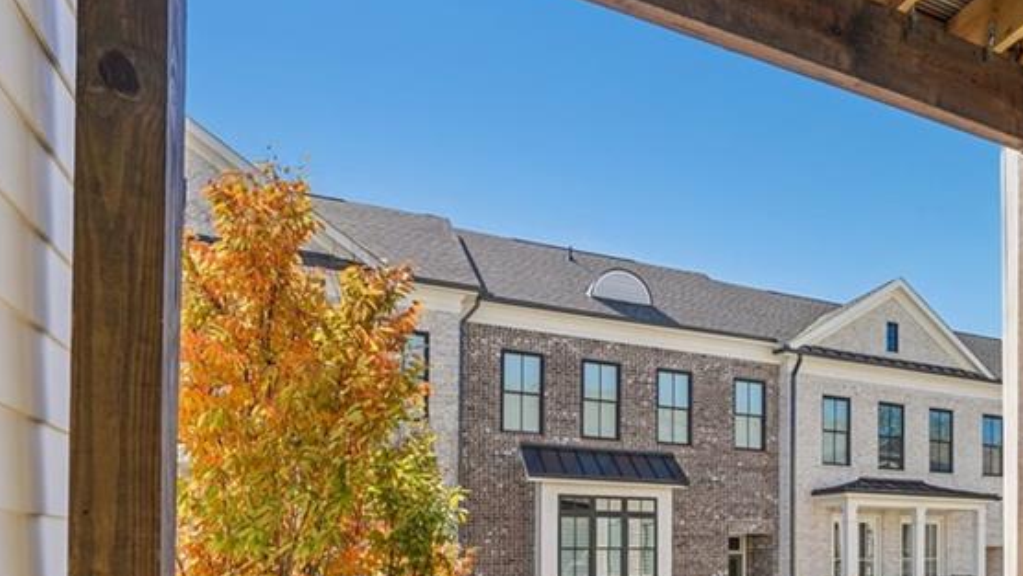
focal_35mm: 27
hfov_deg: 64.0
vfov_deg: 38.0
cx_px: 811
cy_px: 582
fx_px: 733
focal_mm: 14
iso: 100
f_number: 8
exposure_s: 1/60
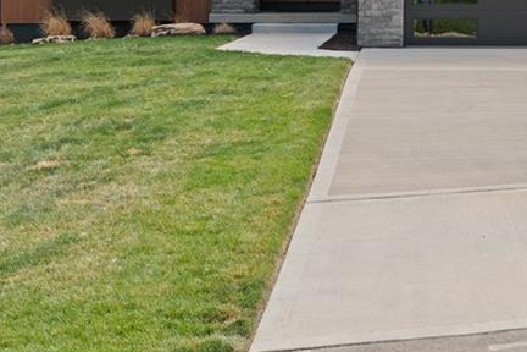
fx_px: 1335
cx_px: 459
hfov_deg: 21.9
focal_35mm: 91
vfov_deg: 14.7
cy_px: -6
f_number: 8
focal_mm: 38.5
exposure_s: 1/80
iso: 100
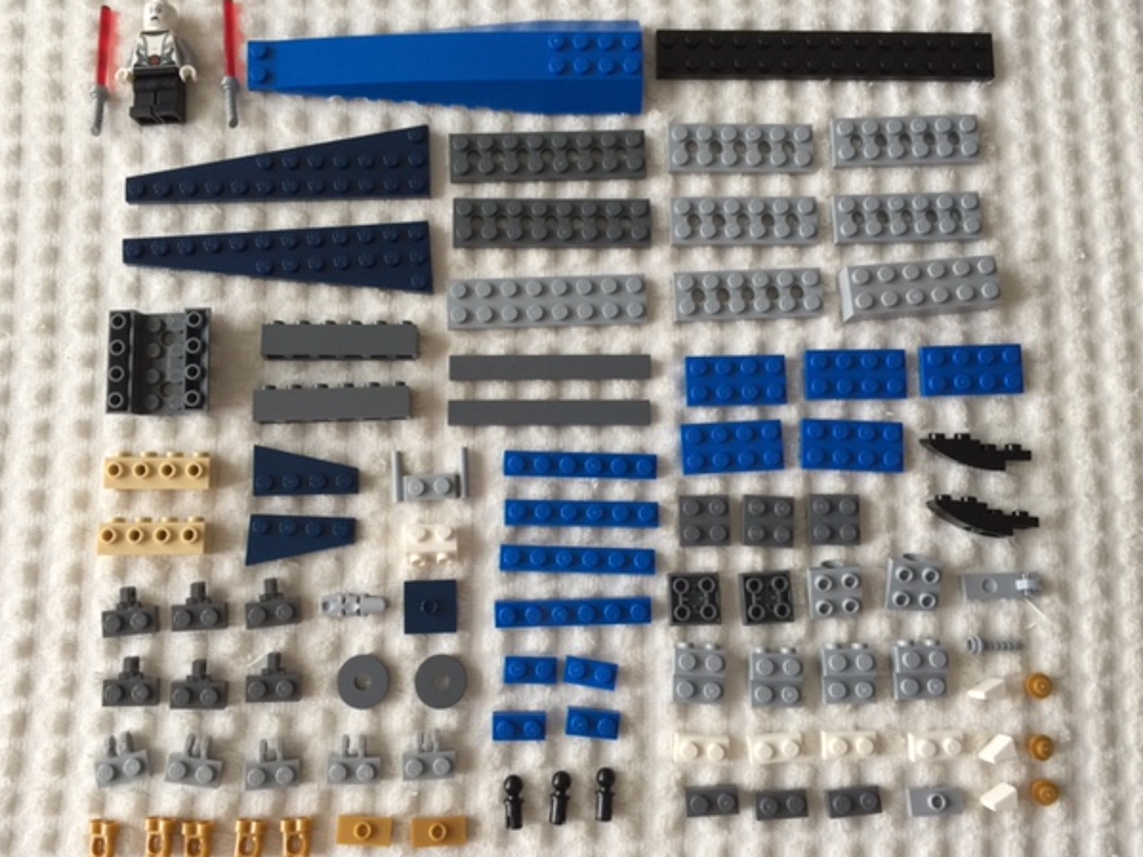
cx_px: 561
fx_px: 1023
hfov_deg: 58.4
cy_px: 416
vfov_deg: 45.4
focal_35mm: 31
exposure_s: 1/30
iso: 40
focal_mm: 4.15
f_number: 2.2
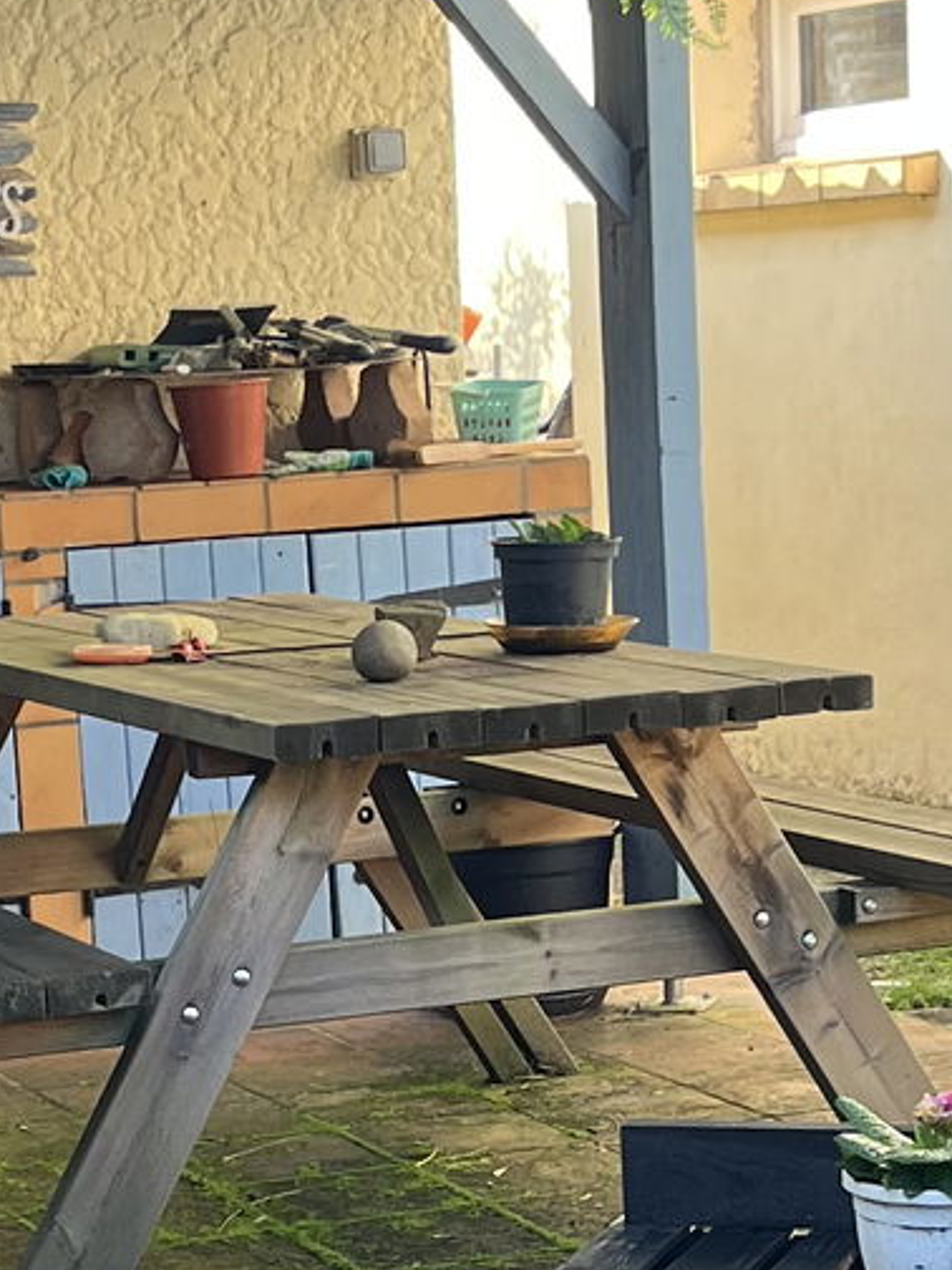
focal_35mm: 110
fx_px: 4034
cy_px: 1178
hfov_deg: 13.5
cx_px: 390
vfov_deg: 17.6
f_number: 1.6
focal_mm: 5.1
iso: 50
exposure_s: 1/367
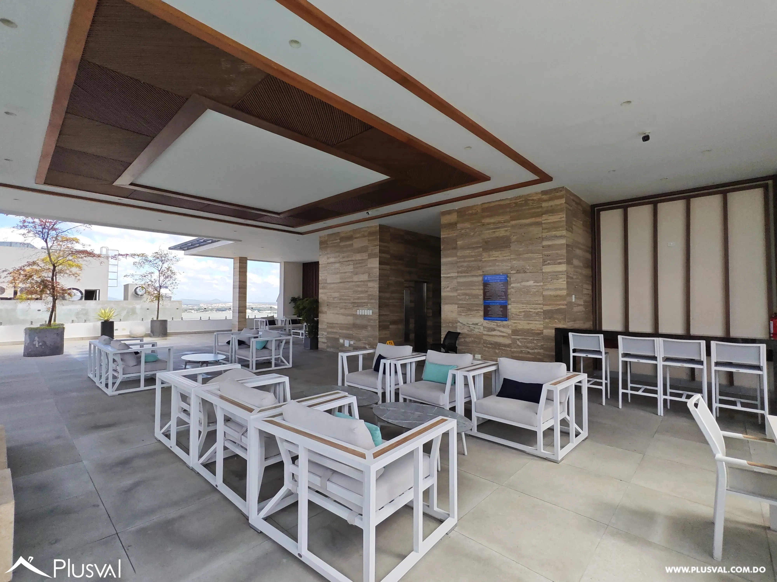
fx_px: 359
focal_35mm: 16
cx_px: 388
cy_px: 291
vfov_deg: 78.1
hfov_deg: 94.5
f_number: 2.2
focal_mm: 1.96
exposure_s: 1/530
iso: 50
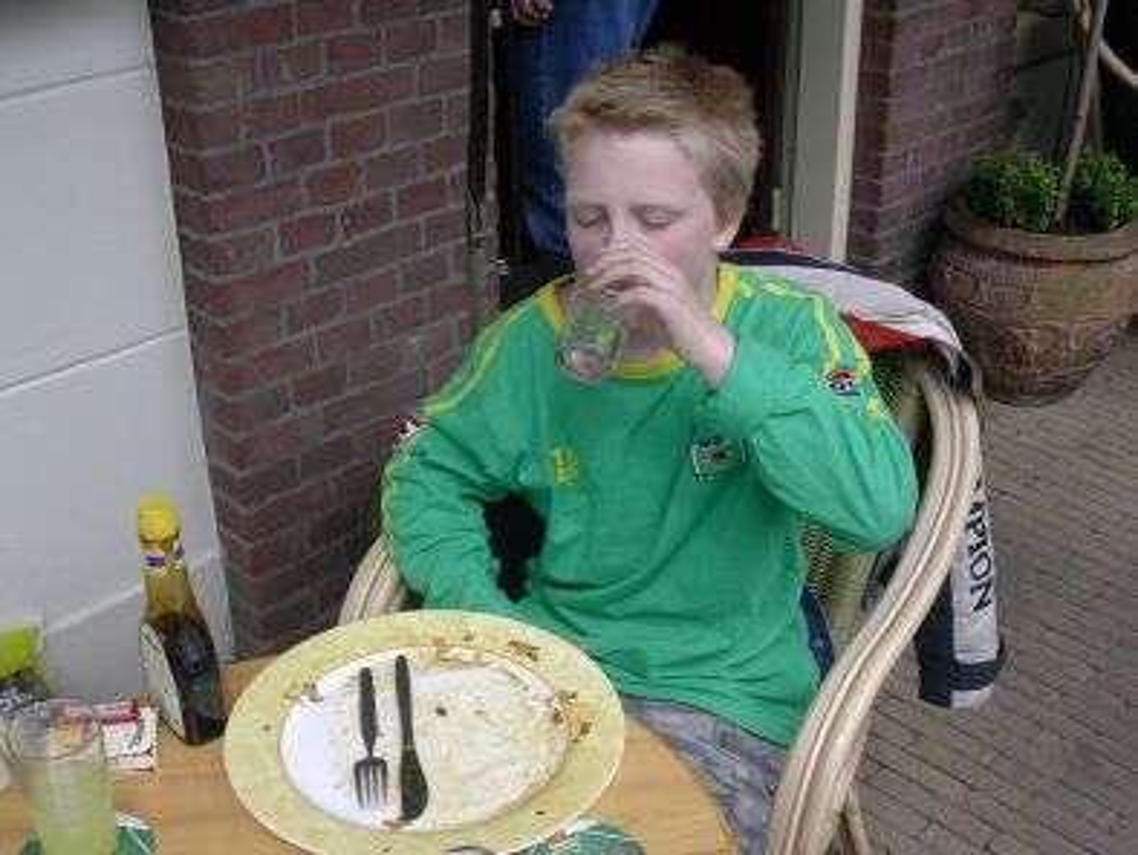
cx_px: 569
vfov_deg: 32.2
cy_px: 428
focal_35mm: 45
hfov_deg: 42.1
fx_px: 1480
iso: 70
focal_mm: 6.7
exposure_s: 1/813
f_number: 2.9
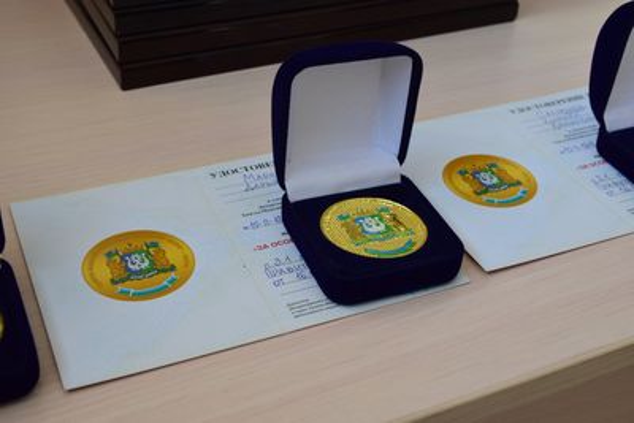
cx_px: 317
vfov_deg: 25.8
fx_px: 925
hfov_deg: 37.8
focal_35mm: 52
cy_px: 212
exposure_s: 1/160
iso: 720
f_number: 11
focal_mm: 35
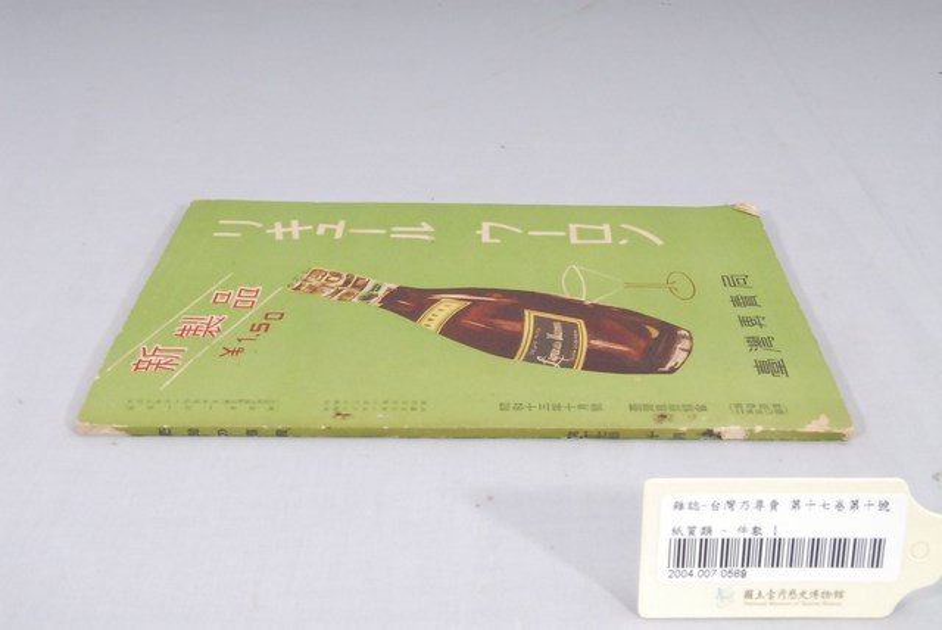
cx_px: 471
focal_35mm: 51
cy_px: 315
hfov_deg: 38.8
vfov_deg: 26.5
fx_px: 1336
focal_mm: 34
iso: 1600
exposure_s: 1/200
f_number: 25
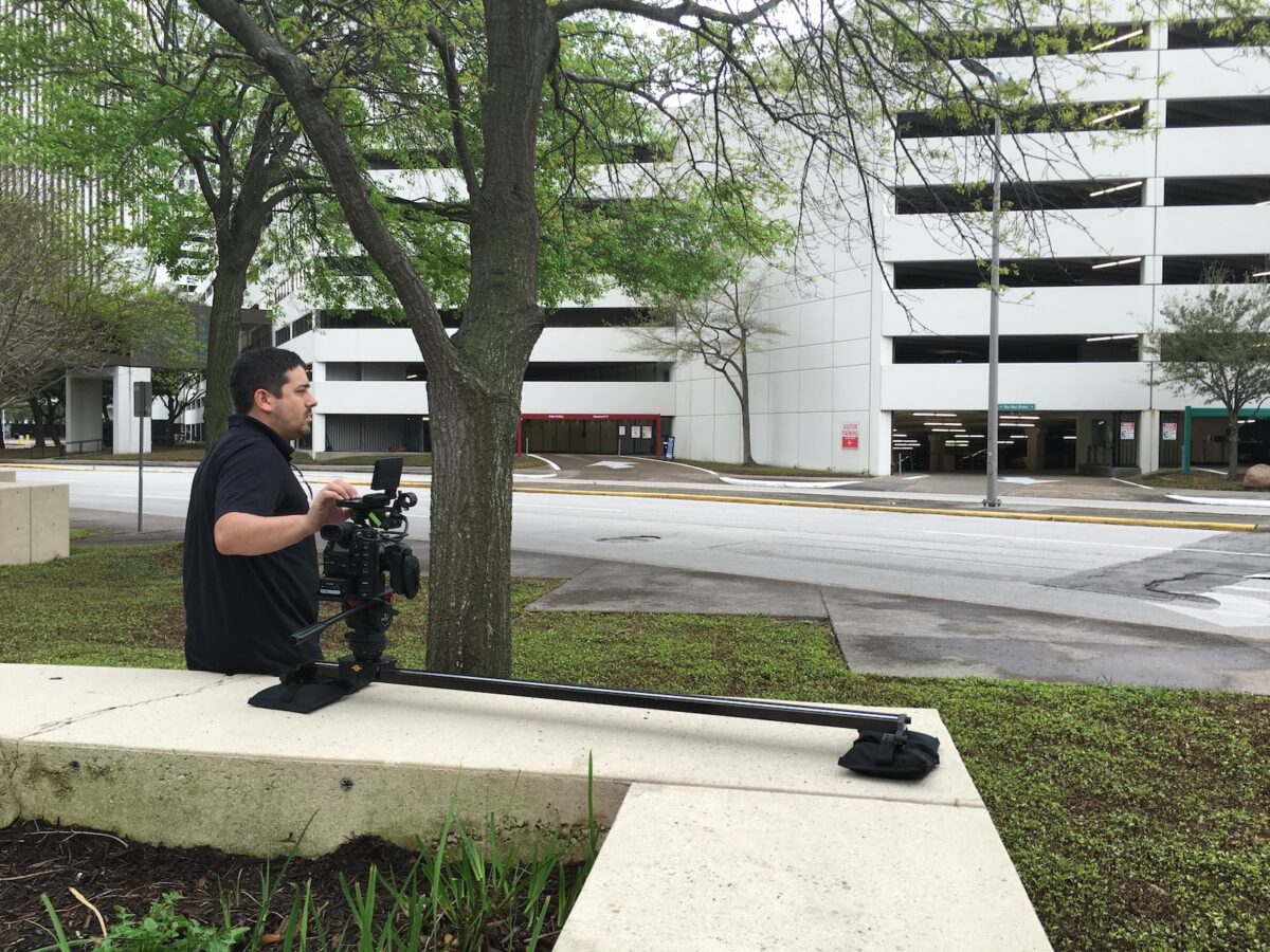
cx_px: 635
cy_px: 476
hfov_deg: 61.7
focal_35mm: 29
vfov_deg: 48.2
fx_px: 1064
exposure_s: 1/120
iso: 25
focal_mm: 4.15
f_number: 2.2
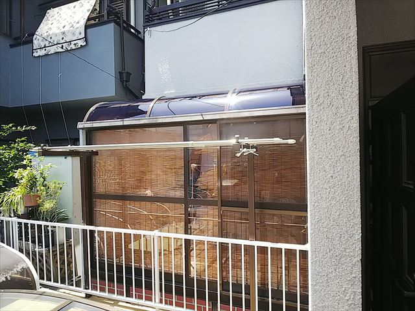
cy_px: 156
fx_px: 264
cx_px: 208
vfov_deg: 61.1
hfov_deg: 76.4
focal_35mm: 22
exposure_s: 1/295
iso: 32
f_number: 1.94
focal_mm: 3.4
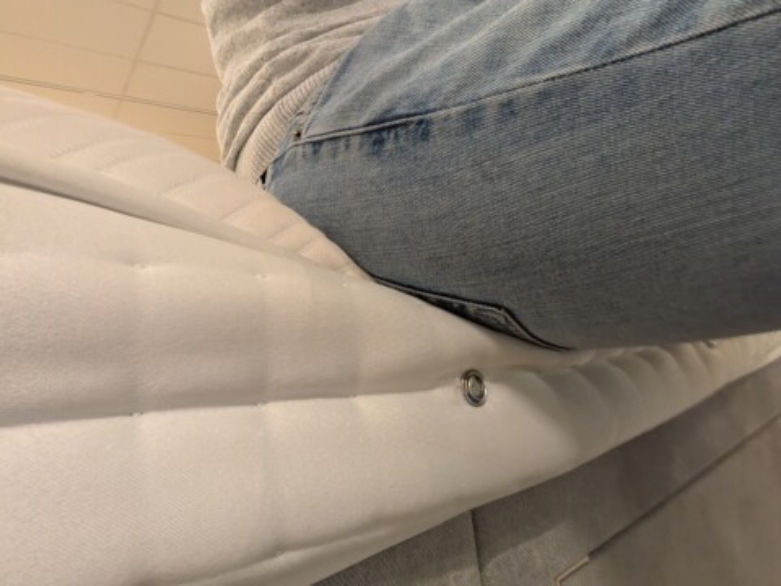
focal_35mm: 21
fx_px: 474
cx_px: 390
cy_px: 293
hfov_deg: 79.0
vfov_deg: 63.4
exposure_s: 1/100
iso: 435
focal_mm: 2.74
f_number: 2.2
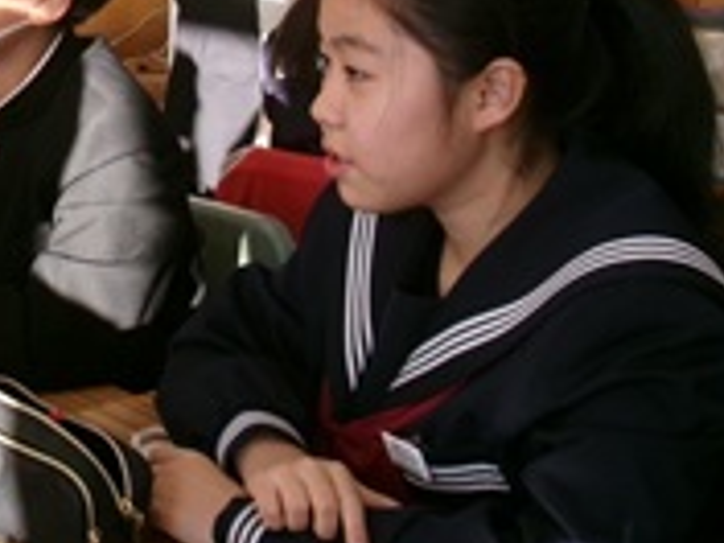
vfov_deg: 14.8
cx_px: -90
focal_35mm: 98
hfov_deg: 19.1
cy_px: -16
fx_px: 2050
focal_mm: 6.4
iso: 100
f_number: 4.5
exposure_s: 1/56
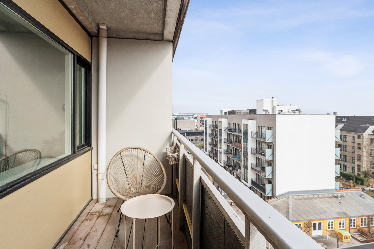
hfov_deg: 88.6
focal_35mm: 18
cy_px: 124
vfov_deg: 66.1
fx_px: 192
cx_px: 187
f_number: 7.1
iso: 400
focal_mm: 12.3
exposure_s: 1/500
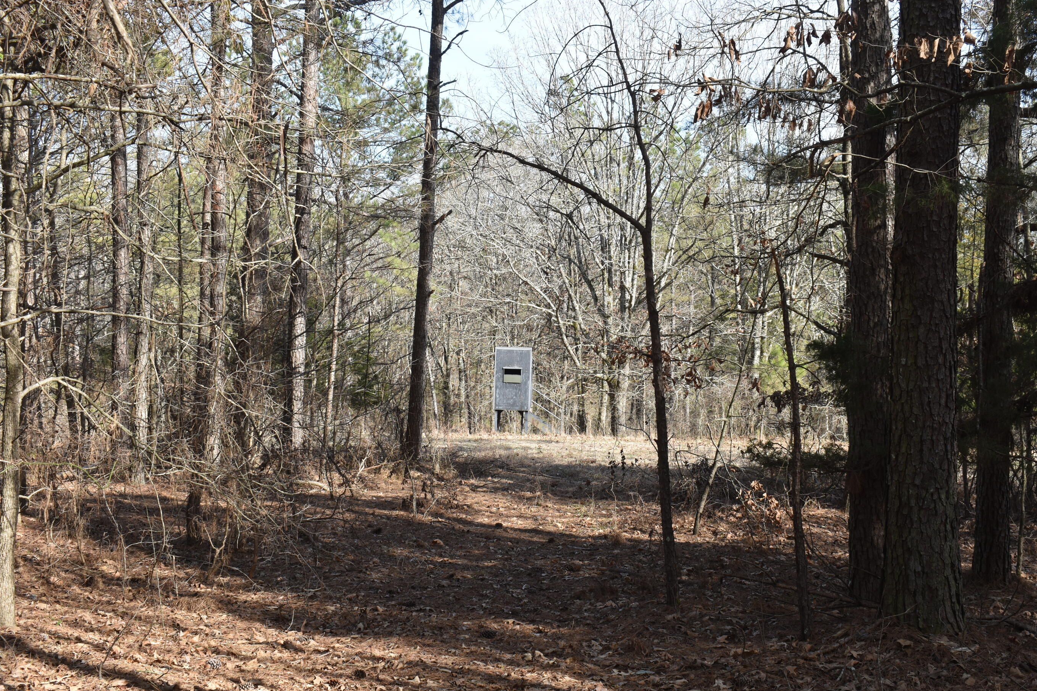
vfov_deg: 30.1
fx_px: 1283
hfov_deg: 44.0
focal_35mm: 45
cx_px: 559
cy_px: 376
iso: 100
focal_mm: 27
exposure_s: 1/100
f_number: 8
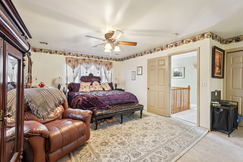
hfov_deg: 95.0
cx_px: 122
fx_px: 111
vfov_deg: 72.0
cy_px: 81
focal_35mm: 16
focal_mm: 16.5
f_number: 9
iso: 400
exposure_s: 1/2.5
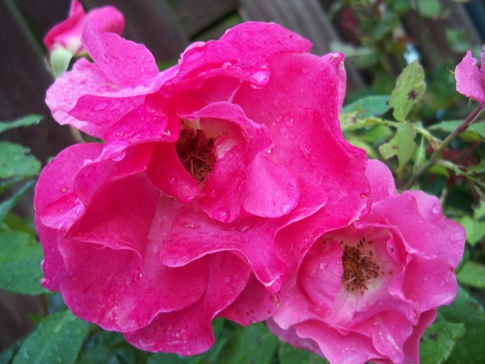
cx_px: 242
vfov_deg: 38.7
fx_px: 518
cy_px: 182
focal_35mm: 37
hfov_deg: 50.1
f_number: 3.1
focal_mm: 7.9
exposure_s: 1/30
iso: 125
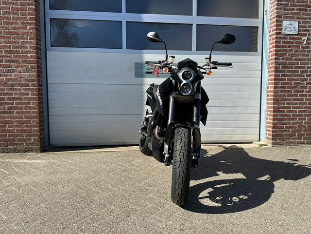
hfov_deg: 71.6
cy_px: 117
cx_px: 156
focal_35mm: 24
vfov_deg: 56.8
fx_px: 216
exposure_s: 1/3155
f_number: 1.78
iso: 80
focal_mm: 6.86
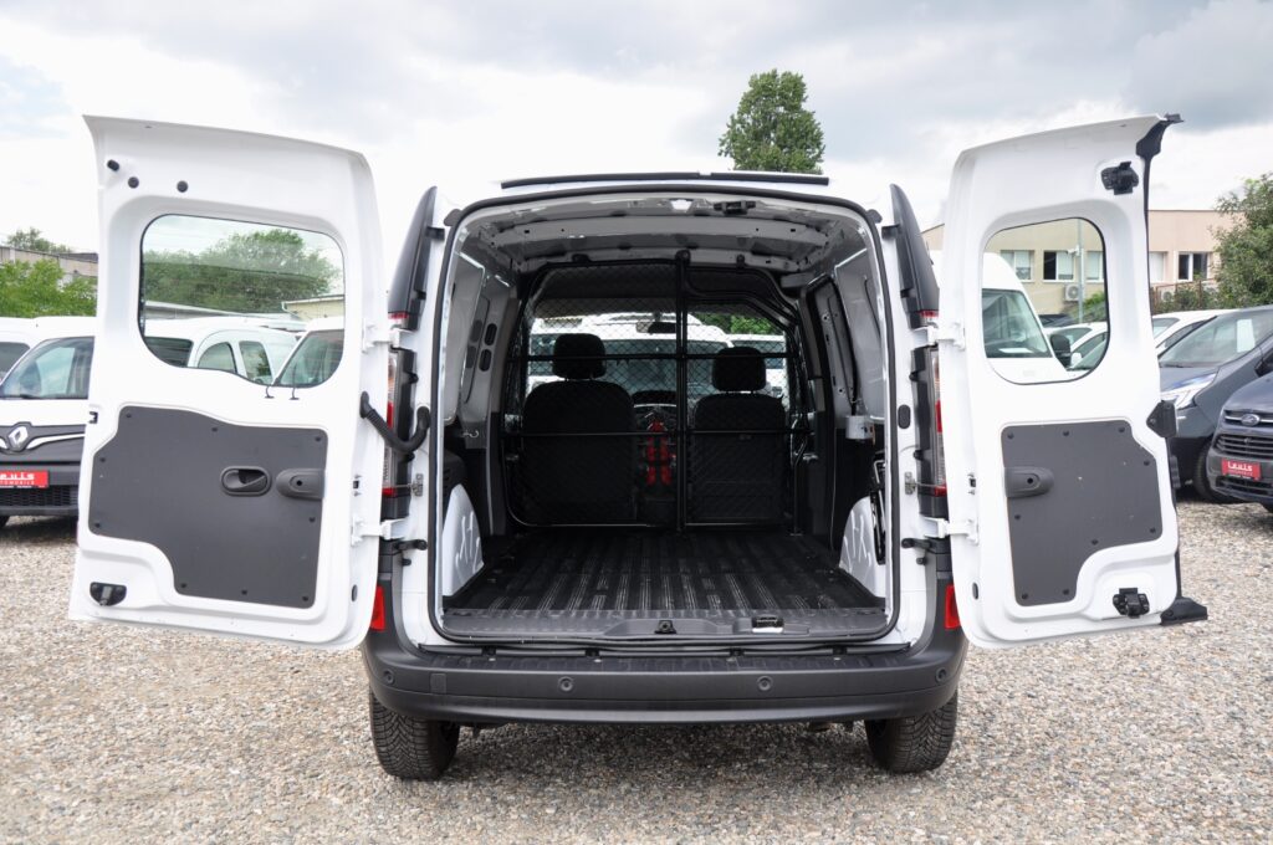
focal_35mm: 32
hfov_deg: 59.6
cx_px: 636
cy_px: 422
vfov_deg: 41.6
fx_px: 1112
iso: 500
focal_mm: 21
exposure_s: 1/200
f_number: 7.1
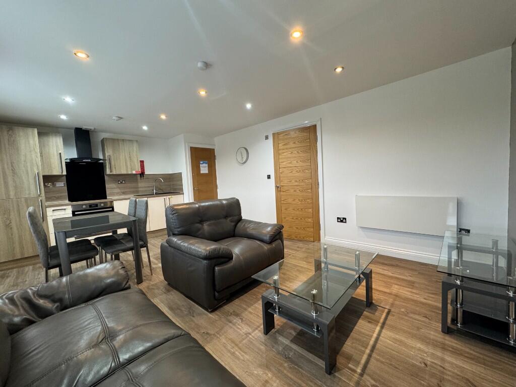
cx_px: 258
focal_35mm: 14
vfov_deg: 85.7
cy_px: 194
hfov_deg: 102.1
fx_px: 209
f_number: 2.2
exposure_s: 1/50
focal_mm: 2.22
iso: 200
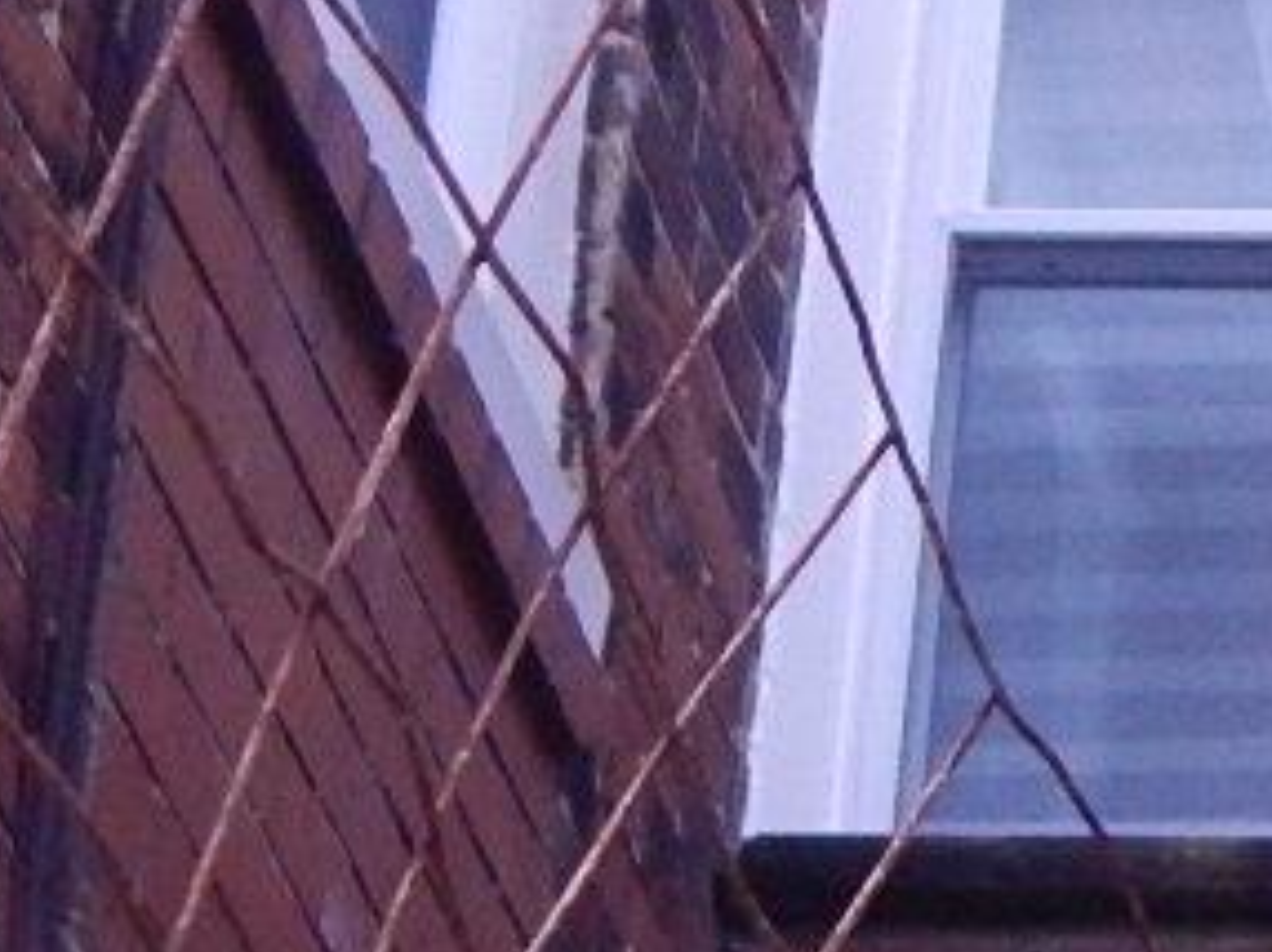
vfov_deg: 5.5
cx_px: 3207
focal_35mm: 269
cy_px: 721
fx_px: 9876
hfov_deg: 6.9
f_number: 3.7
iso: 400
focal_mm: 8.6
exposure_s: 1/320
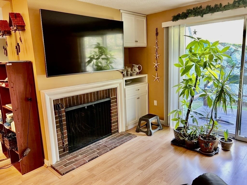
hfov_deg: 67.3
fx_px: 186
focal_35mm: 26
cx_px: 124
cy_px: 92
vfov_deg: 53.1
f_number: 1.5
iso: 250
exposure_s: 1/60
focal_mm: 5.7
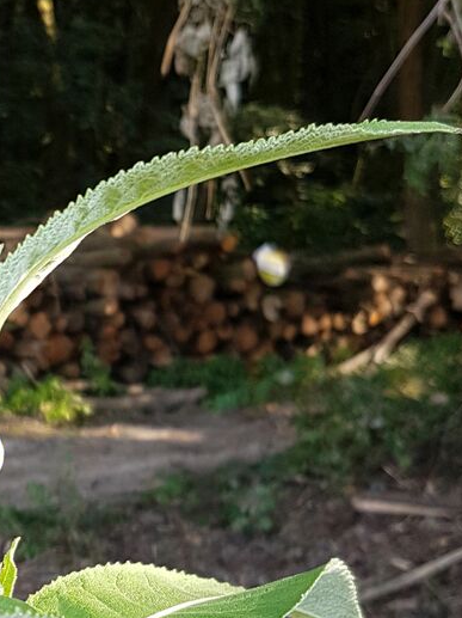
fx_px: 1194
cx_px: -103
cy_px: 458
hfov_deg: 20.4
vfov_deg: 28.6
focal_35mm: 67
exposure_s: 1/127
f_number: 1.7
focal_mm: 4.2
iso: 40
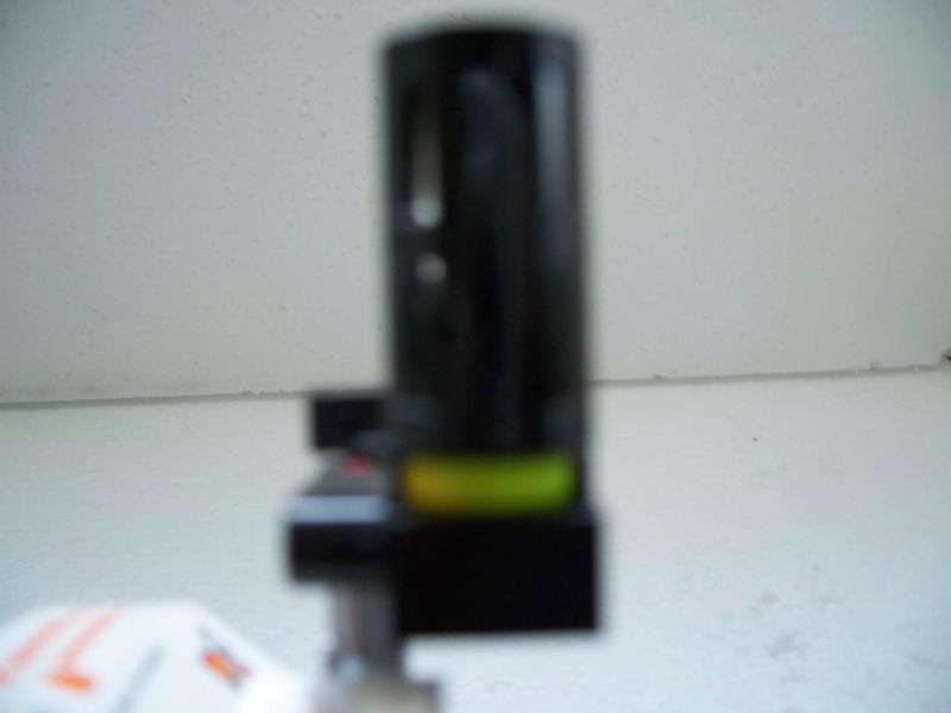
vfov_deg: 38.7
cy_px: 356
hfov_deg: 50.1
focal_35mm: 37
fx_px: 1016
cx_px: 476
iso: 200
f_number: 2.8
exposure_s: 1/15
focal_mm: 7.8
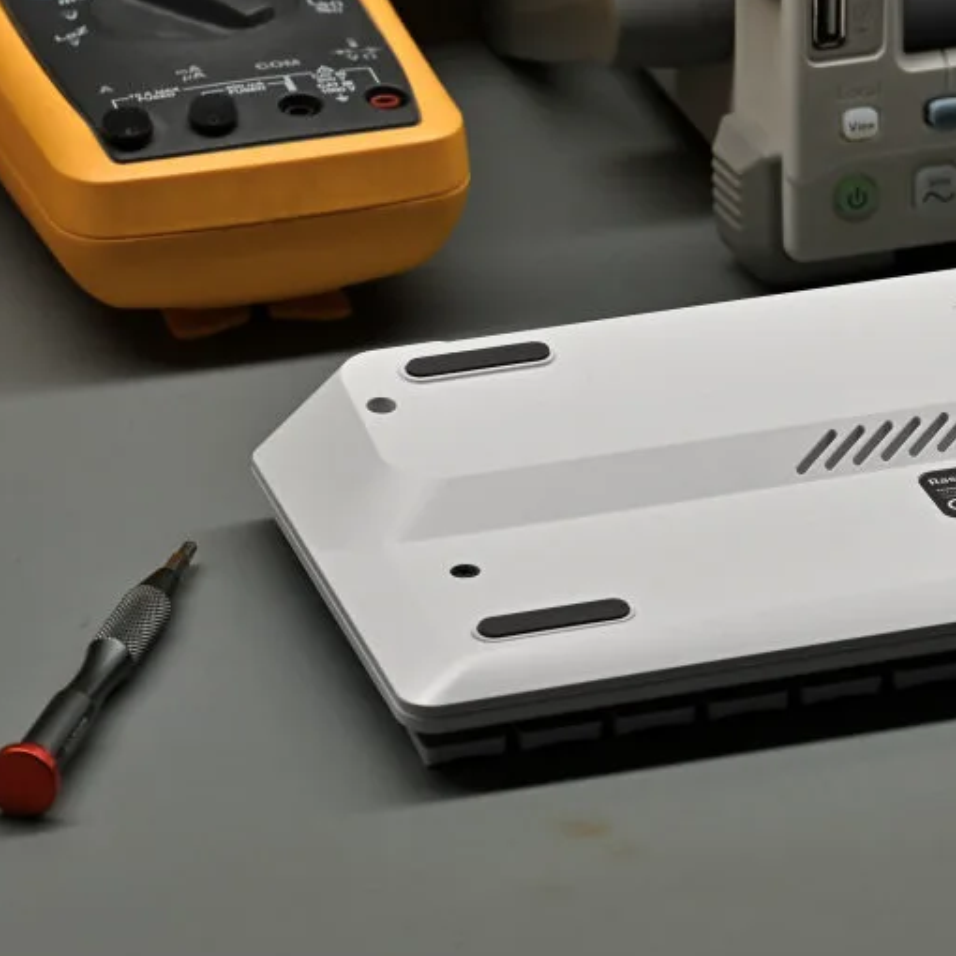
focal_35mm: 210
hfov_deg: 8.3
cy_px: 233
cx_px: 800
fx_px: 6562
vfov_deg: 8.3
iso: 640
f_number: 11
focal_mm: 105
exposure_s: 1/50
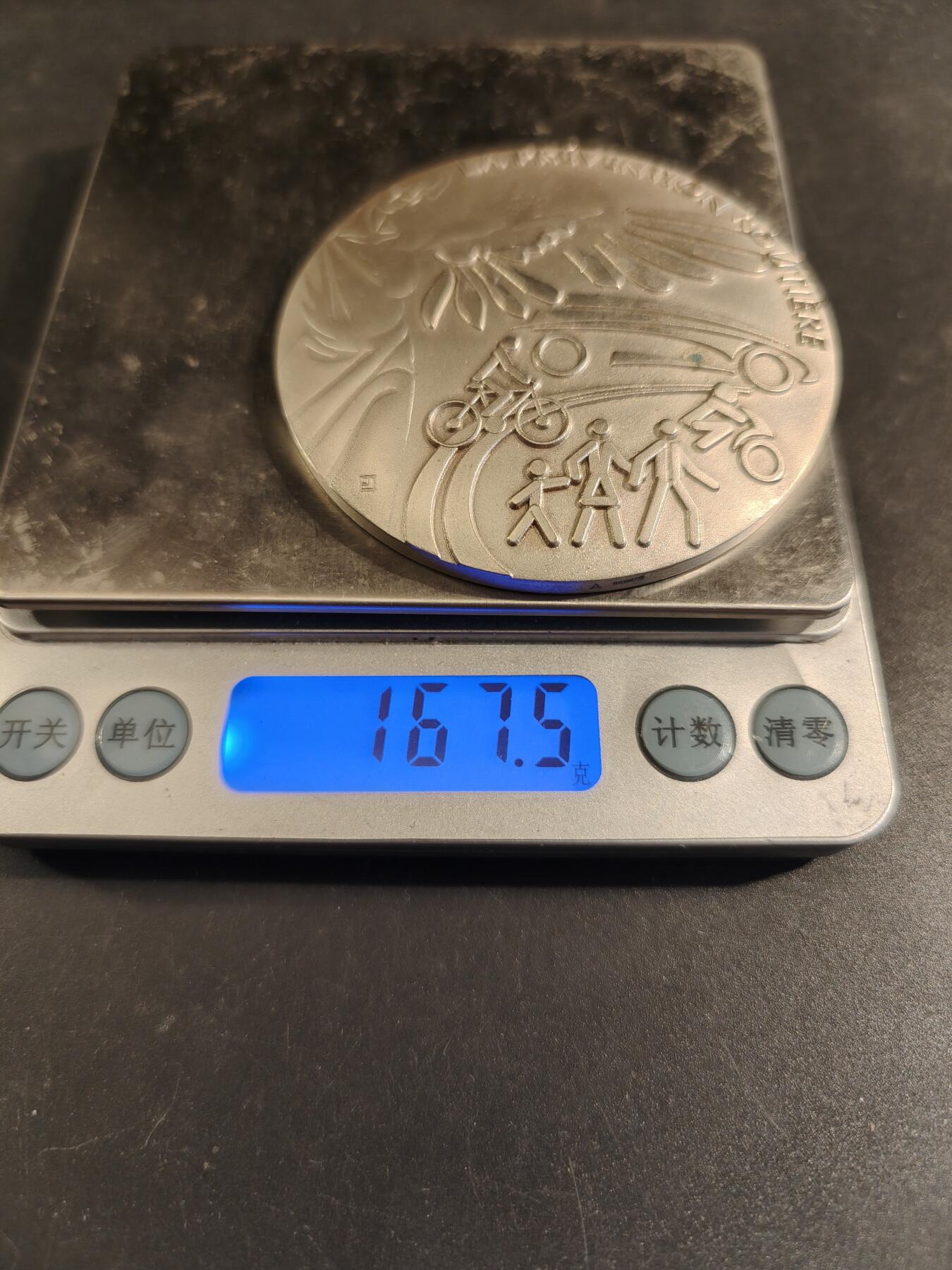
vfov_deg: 73.9
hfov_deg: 58.9
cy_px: 635
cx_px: 476
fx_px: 843
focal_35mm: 23
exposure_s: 1/115
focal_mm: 6.06
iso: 250
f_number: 1.6
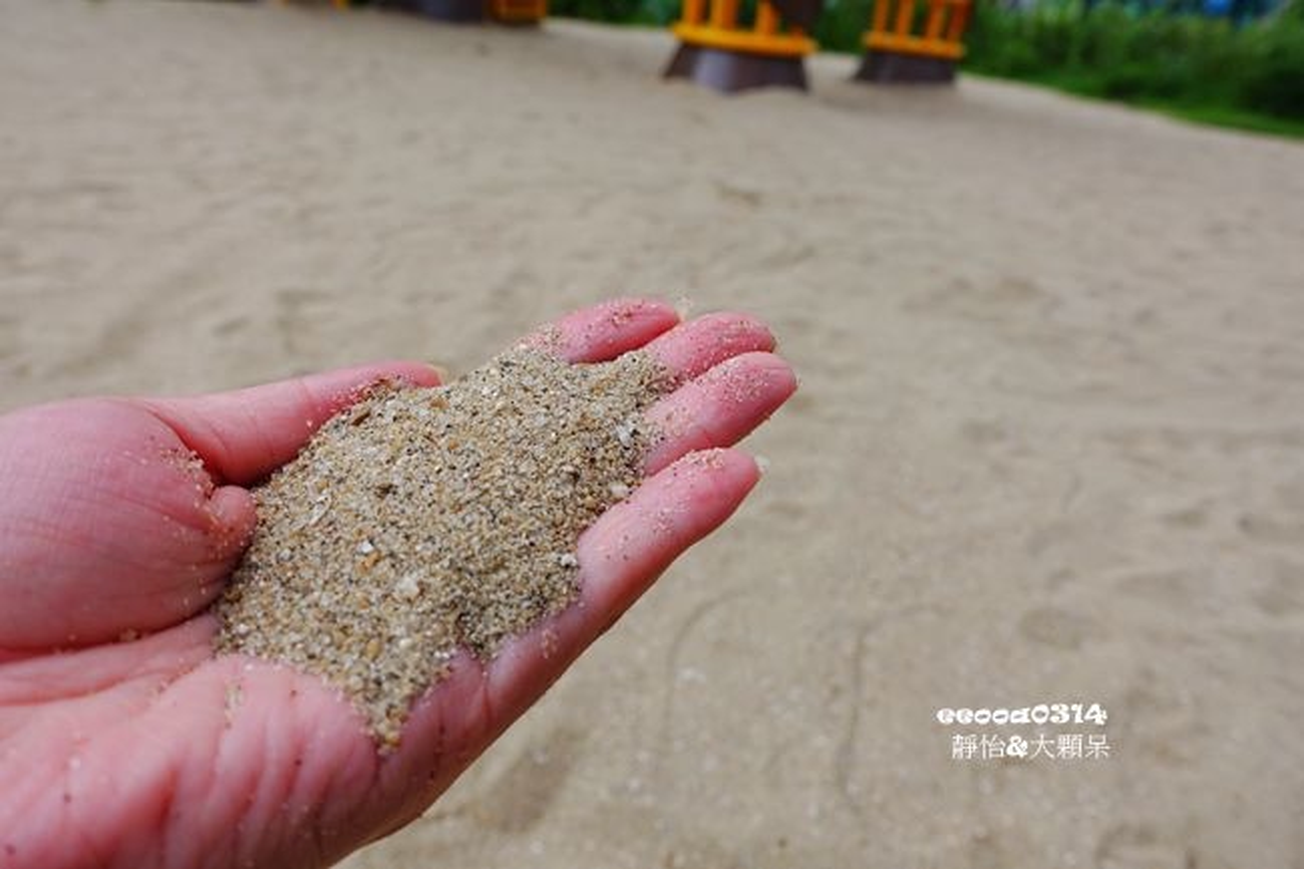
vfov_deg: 53.1
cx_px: 652
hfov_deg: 73.8
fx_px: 869
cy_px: 434
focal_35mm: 24
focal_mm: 8.8
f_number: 4
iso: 125
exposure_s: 1/320
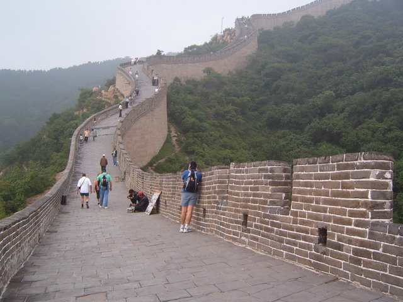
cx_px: 202
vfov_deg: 38.7
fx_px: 431
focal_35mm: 37
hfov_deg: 50.1
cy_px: 151
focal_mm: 6.2
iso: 63
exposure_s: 1/90
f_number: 6
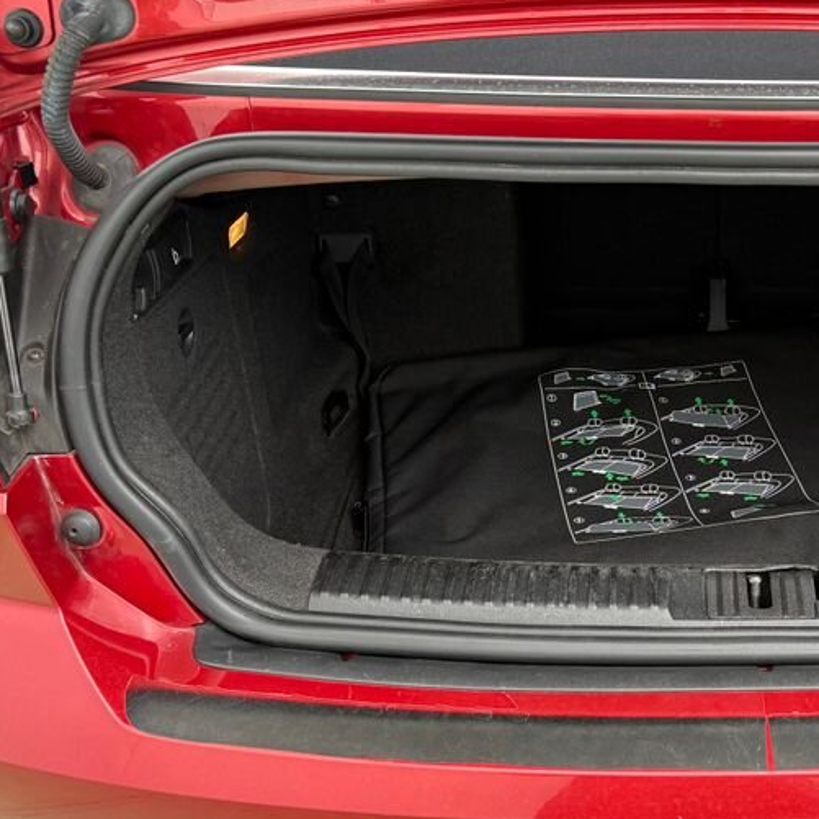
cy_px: 397
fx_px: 1258
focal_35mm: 47
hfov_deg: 34.2
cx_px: 727
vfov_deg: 36.1
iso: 64
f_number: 1.6
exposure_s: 1/325
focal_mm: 5.96
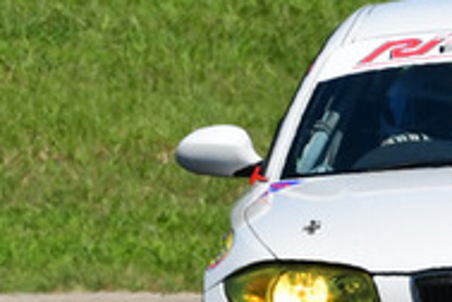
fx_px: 25448
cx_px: 830
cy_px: 158
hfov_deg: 1.0
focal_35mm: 2027
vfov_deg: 0.7
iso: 320
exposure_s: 1/640
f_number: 11
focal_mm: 320
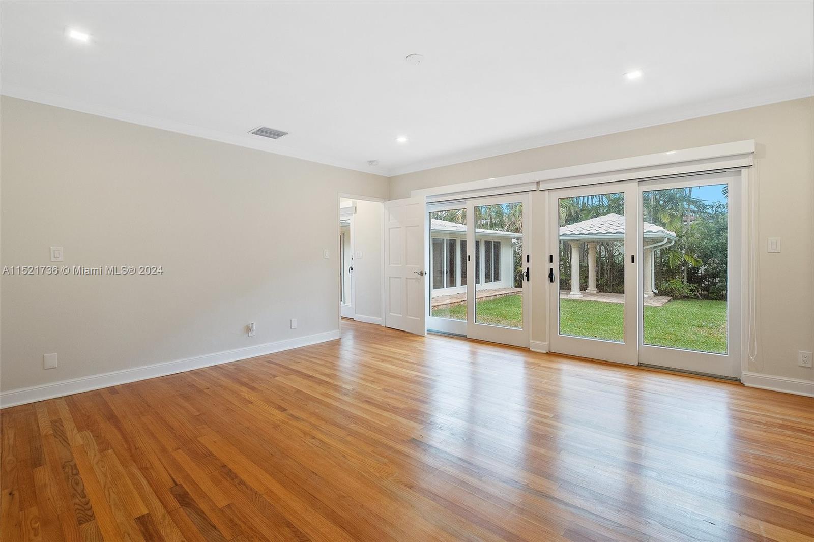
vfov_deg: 77.3
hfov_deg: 100.4
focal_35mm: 15
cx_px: 407
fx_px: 339
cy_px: 271
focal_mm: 10
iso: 800
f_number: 8
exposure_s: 1/15
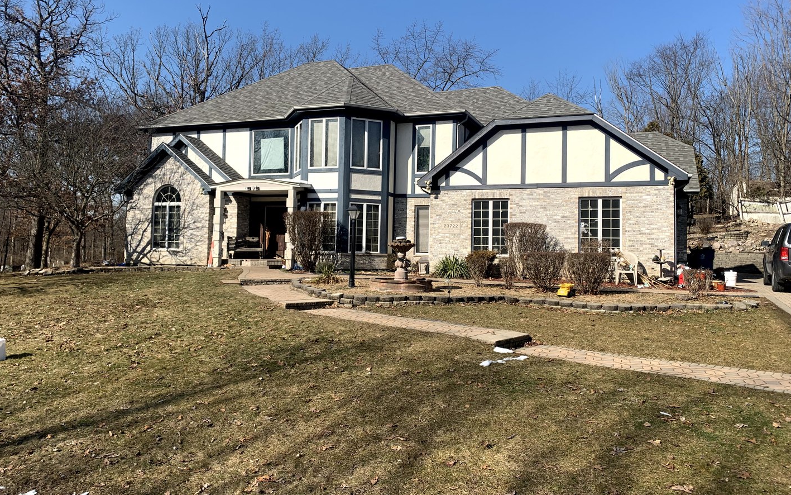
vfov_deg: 44.5
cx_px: 395
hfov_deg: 66.5
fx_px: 604
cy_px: 225
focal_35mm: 28
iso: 25
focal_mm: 4.25
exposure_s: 1/2309
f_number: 1.8
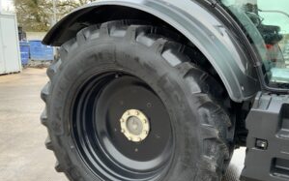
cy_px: 129
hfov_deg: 52.7
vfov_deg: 34.0
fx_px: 291
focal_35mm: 37
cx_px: 158
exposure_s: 1/122
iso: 50
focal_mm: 3
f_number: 1.8
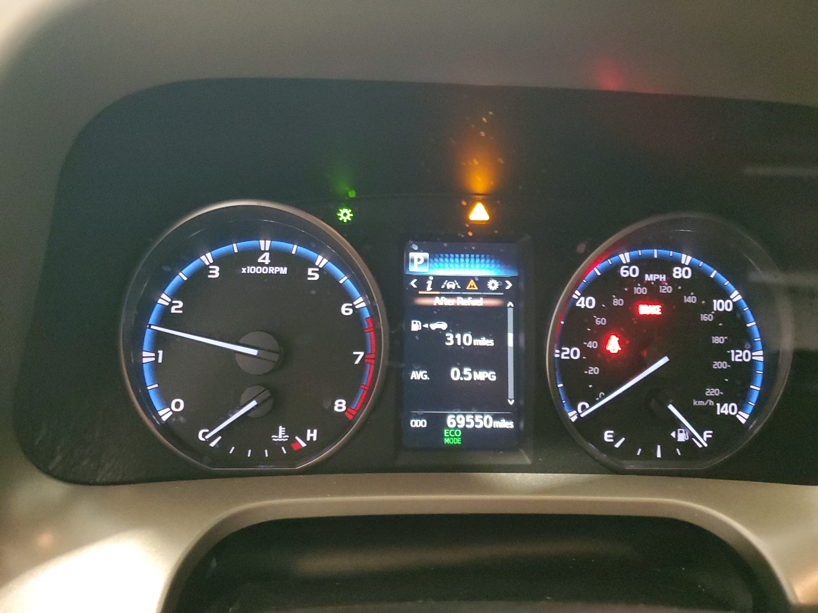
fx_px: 614
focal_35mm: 26
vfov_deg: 53.1
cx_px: 409
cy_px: 306
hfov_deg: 67.3
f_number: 1.5
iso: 483
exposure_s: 1/17
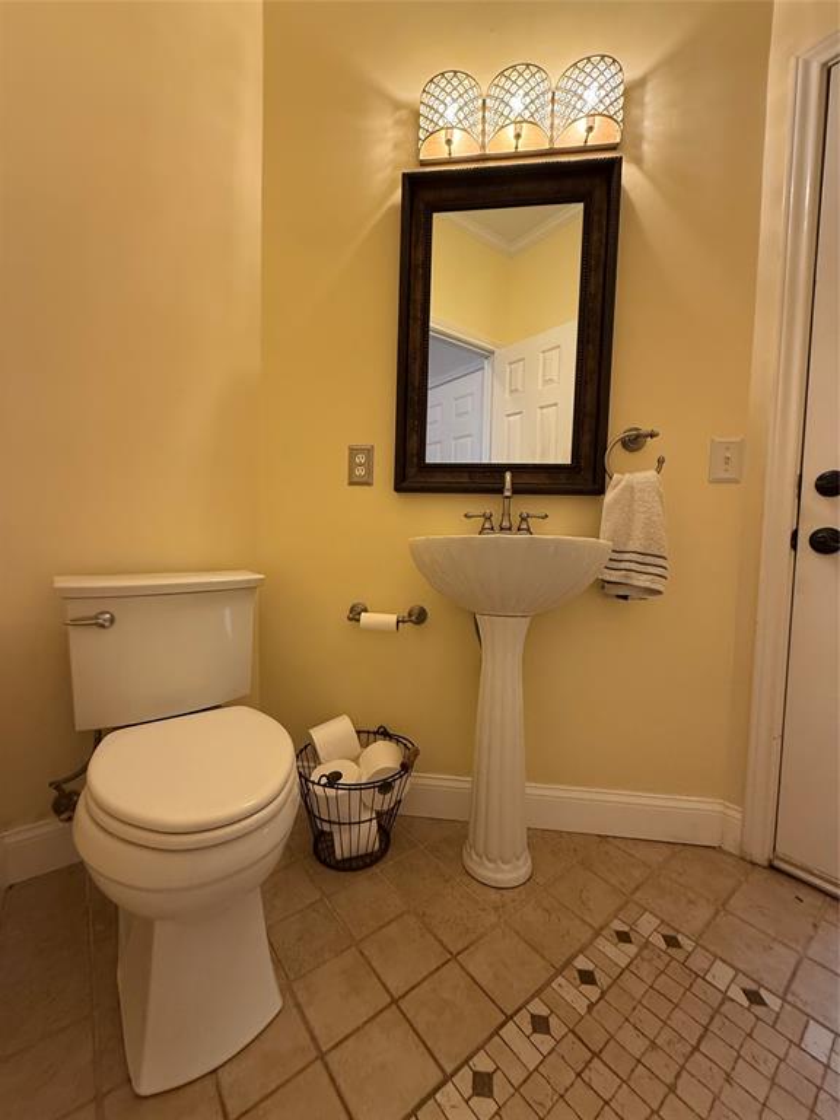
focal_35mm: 14
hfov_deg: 85.7
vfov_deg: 102.1
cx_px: 420
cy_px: 560
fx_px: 453
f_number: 2.2
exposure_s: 1/60
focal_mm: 2.22
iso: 320
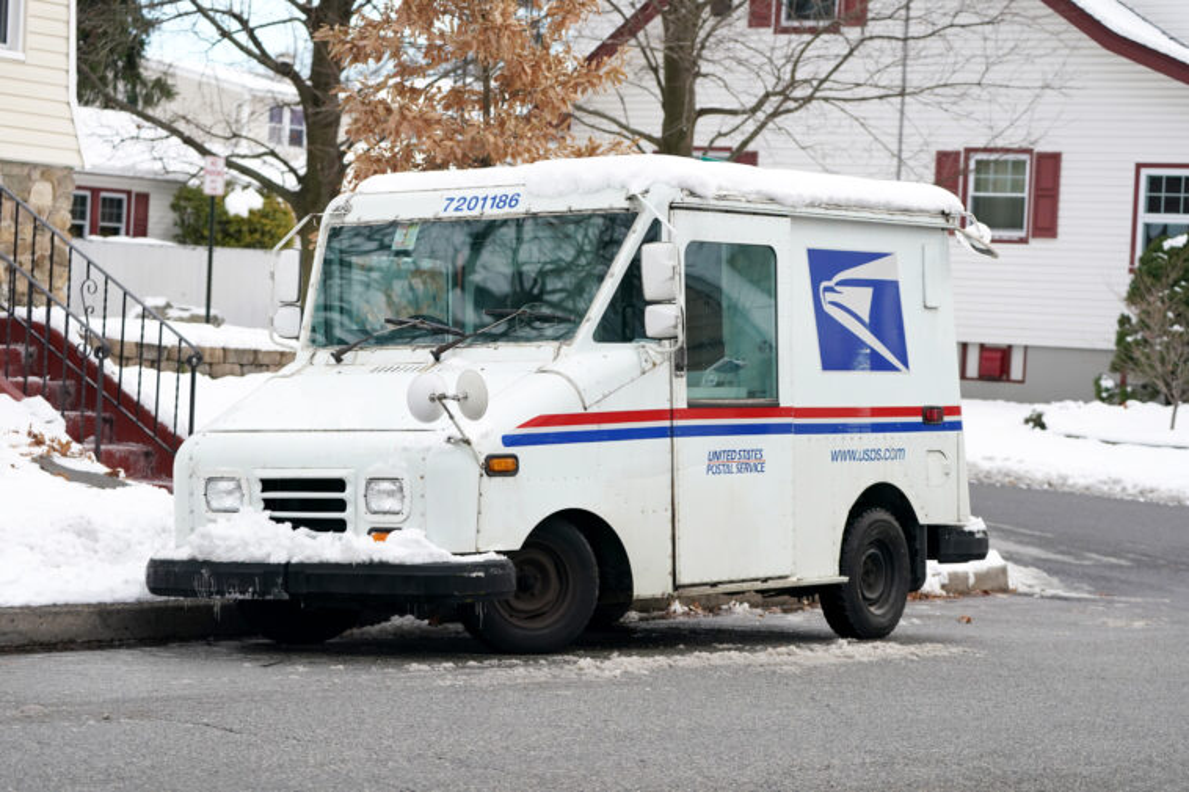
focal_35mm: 100
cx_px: 594
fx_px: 3302
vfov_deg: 13.7
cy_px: 396
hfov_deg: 20.4
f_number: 5.6
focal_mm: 100
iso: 1600
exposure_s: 1/3200
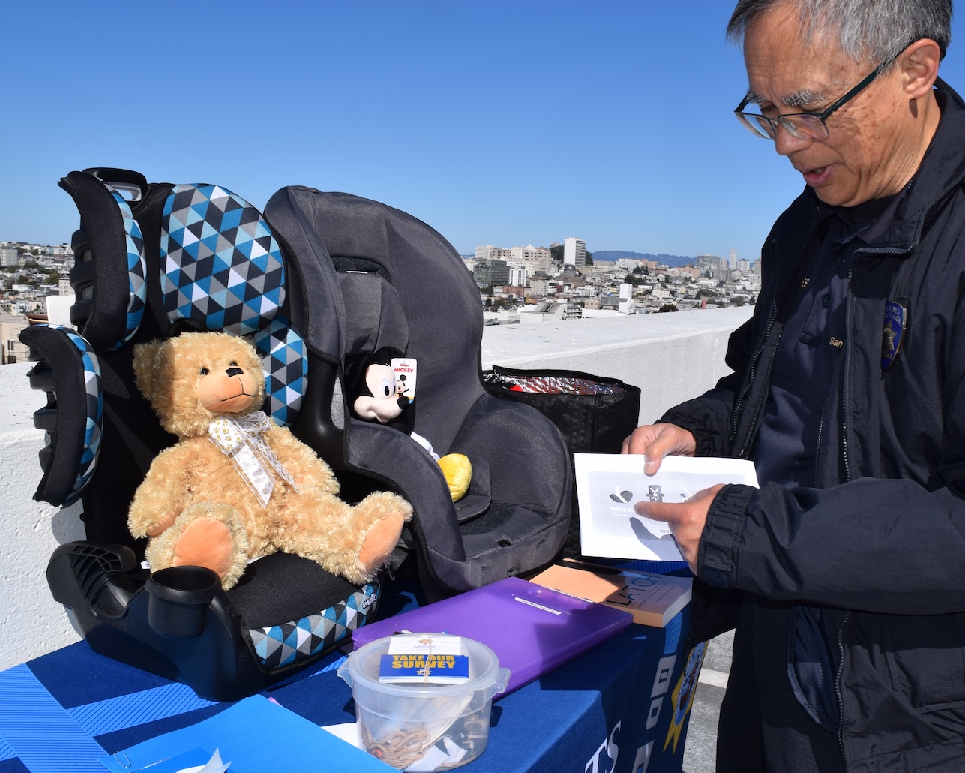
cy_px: 393
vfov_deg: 42.2
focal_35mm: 35
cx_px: 531
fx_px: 1000
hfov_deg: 51.4
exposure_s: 1/200
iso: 100
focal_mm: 20
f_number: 16
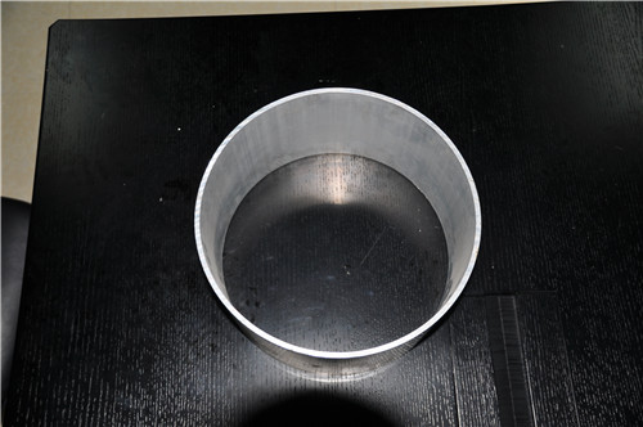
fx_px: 669
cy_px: 214
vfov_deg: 35.4
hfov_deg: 51.3
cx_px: 322
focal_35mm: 38
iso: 250
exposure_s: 1/60
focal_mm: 25
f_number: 3.8
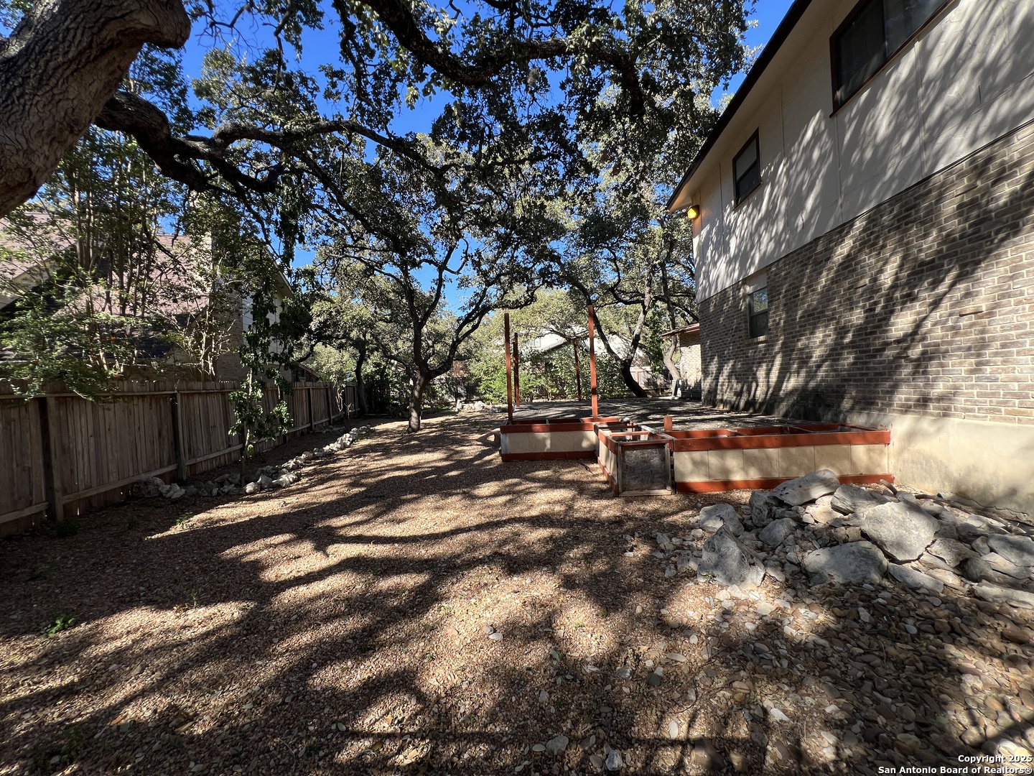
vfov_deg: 89.9
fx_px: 388
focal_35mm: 13
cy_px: 388
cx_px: 517
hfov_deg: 106.2
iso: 32
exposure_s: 1/388
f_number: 1.8
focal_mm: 1.57
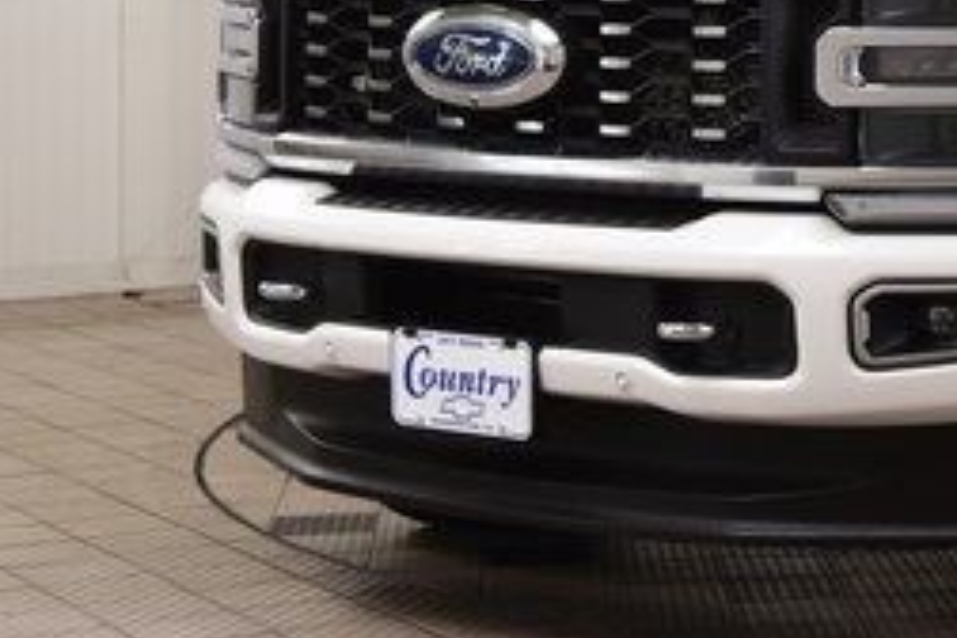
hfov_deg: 16.0
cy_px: -66
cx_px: 1208
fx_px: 3243
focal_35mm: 122
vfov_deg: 11.1
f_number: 8
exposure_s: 1/60
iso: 1000
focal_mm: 32
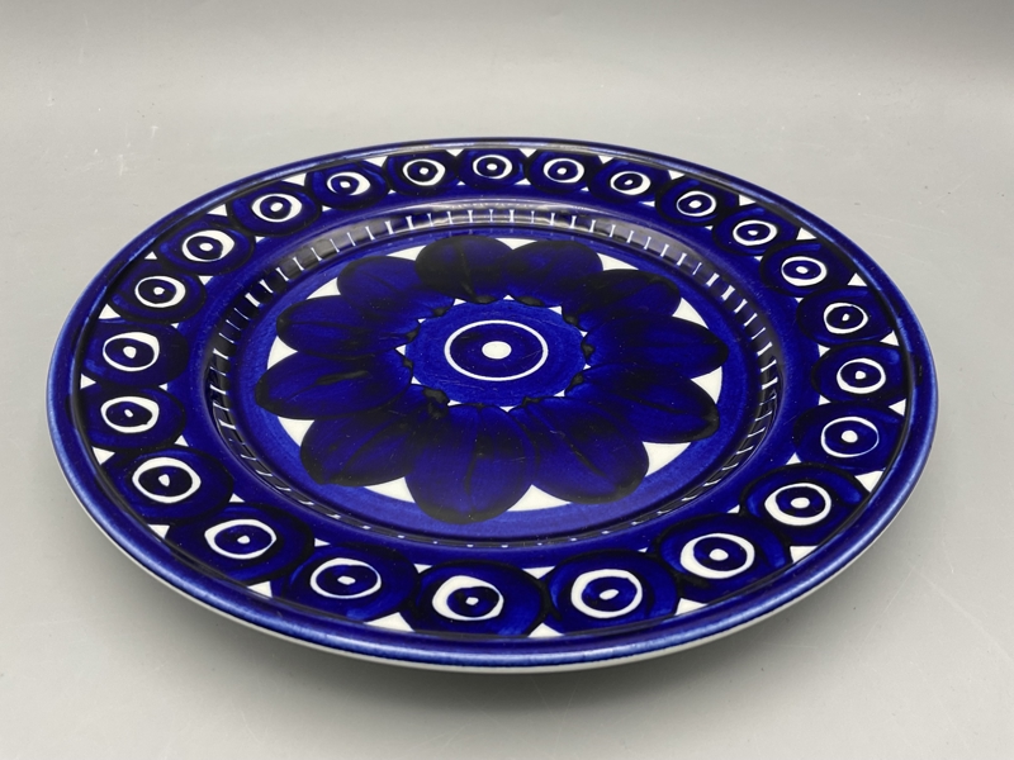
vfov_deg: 48.2
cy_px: 380
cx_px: 507
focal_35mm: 29
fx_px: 849
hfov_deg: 61.7
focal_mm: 3
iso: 50
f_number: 1.8
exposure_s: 1/122
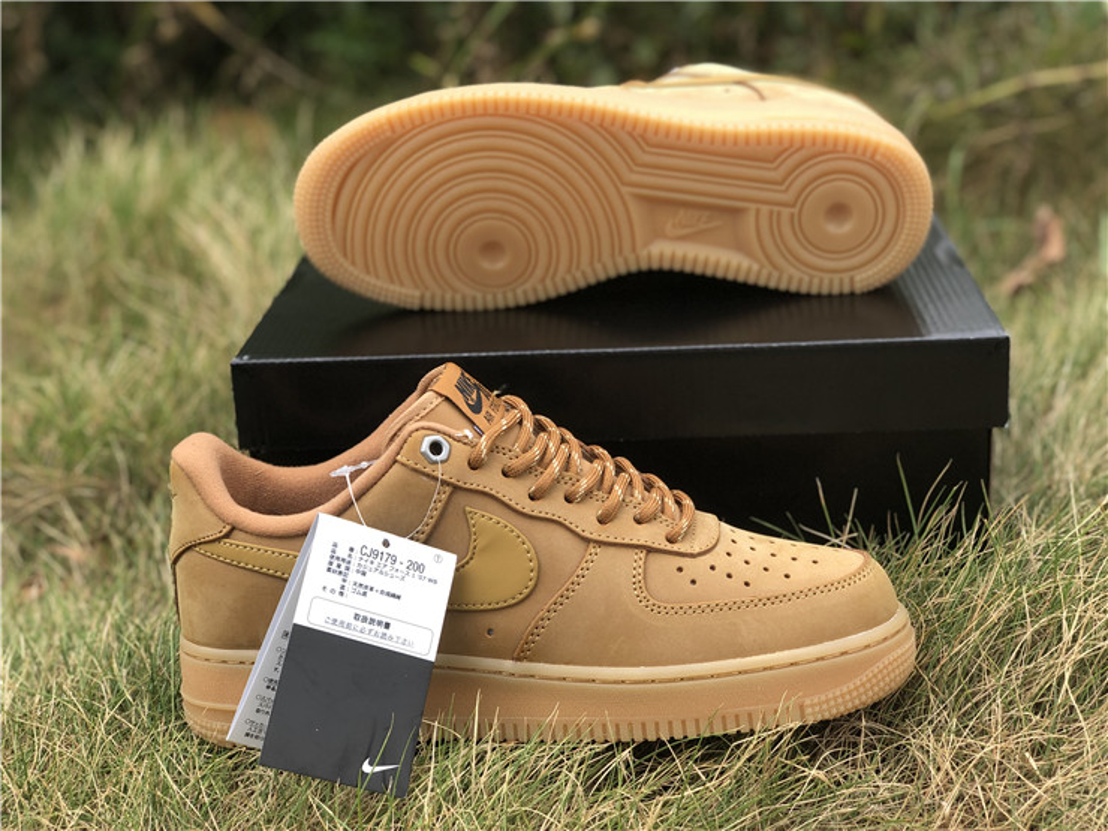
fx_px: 1664
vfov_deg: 28.0
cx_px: 554
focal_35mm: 52
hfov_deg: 36.8
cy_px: 416
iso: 20
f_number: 2.4
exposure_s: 1/120
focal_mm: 6
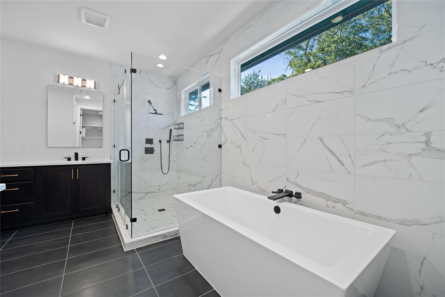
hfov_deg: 104.3
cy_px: 148
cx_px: 222
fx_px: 173
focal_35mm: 14
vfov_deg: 81.2
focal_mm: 14
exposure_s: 1/1.25
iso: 100
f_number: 8
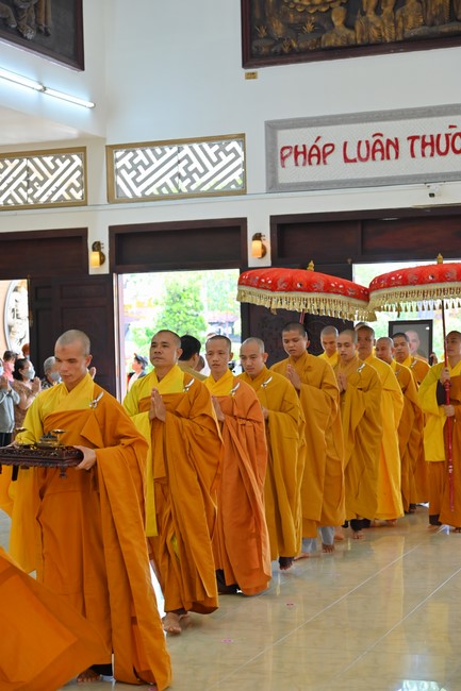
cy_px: 346
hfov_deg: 20.6
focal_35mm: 66
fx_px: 1268
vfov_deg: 30.5
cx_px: 230
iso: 800
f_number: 5
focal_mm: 66
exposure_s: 1/125
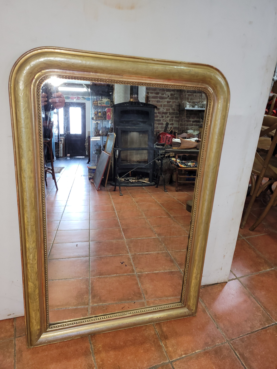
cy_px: 184
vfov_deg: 67.3
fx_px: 277
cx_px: 138
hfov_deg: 53.1
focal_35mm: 26
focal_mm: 5.4
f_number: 1.8
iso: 100
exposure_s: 1/25
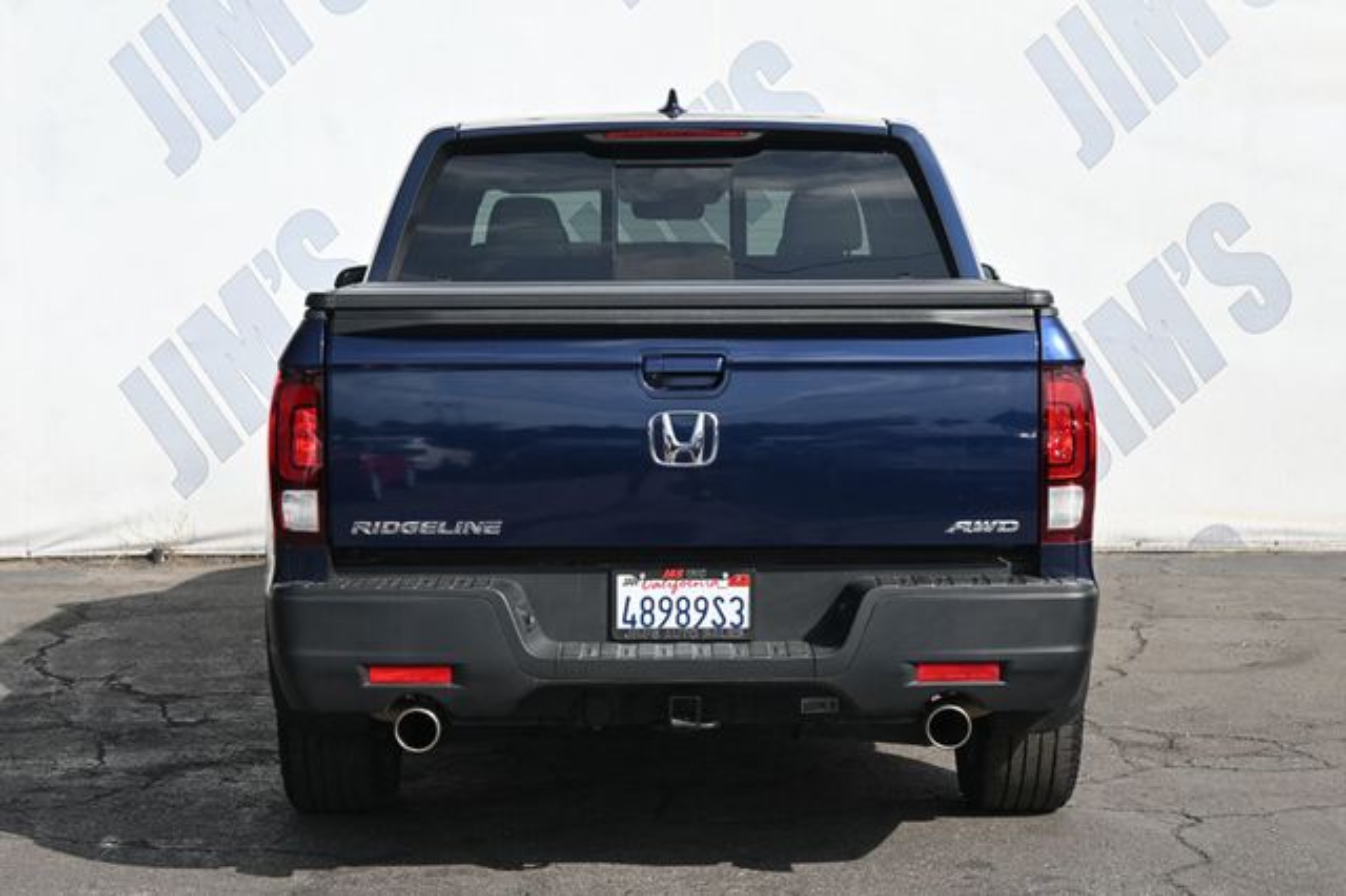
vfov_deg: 19.3
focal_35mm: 70
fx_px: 2634
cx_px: 673
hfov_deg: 28.7
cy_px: 448
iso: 140
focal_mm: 47
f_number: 6
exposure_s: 1/250
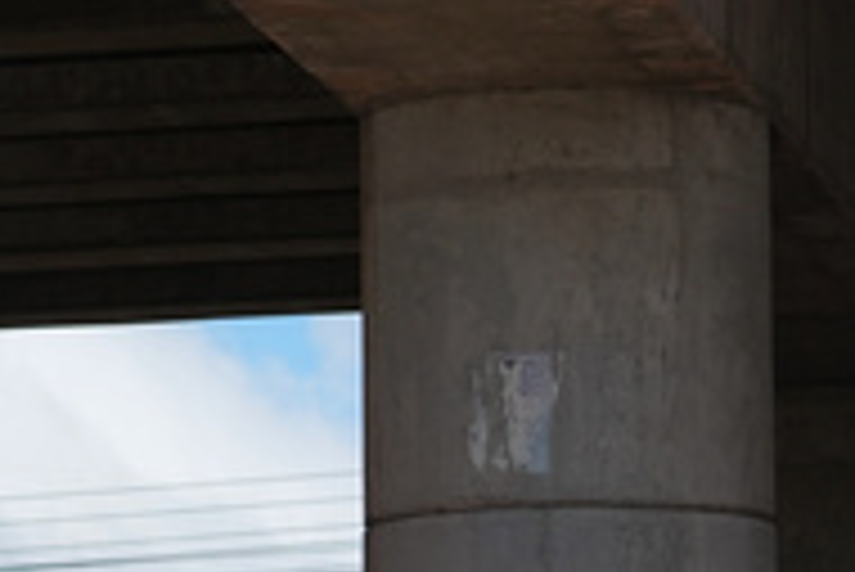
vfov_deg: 3.7
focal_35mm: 377
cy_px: 164
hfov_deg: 5.4
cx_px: -468
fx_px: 8960
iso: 400
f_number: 4
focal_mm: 70
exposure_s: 1/4000
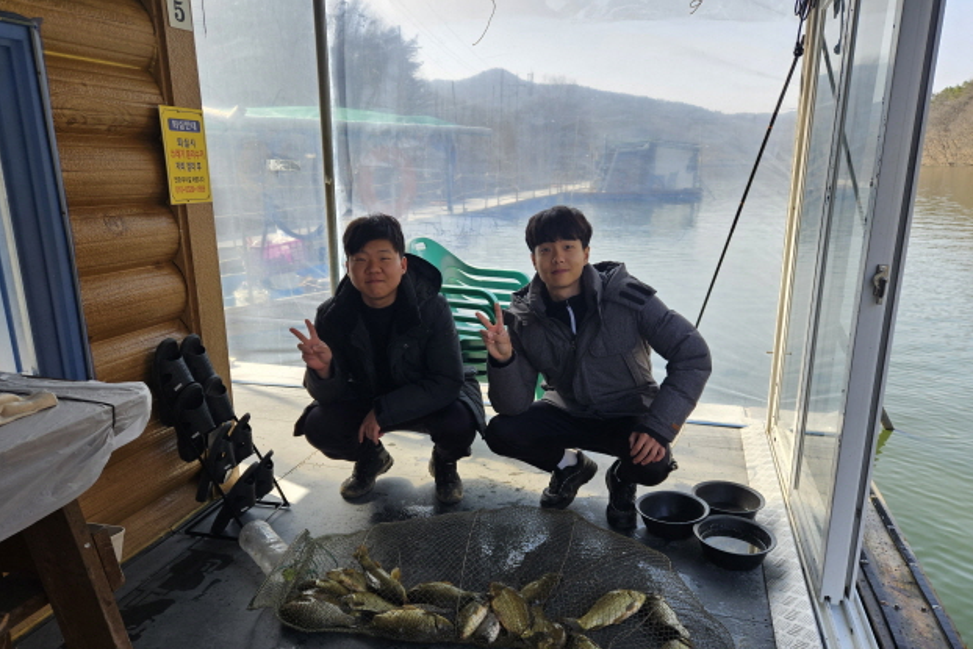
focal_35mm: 25
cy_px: 366
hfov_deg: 71.5
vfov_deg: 51.2
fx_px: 676
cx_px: 477
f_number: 1.8
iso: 25
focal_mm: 5.4
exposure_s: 1/336
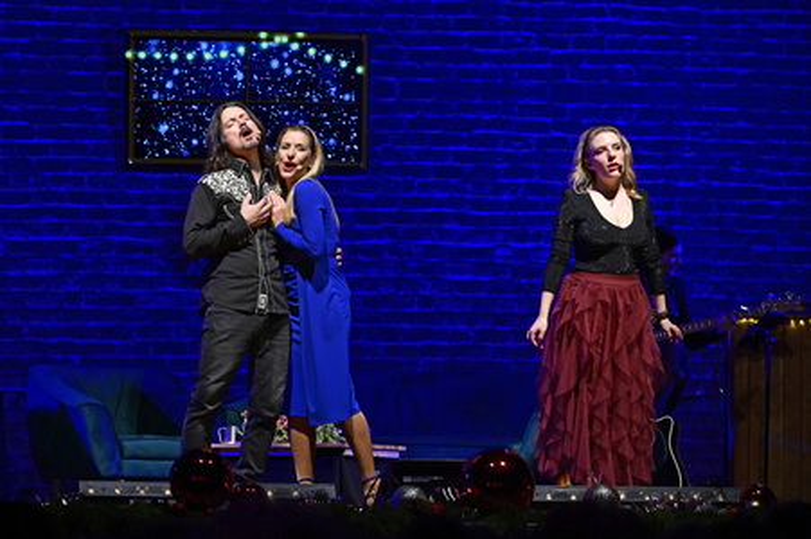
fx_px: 2746
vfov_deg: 11.2
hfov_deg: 16.8
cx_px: 406
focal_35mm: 122
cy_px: 270
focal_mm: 122
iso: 3200
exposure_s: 1/400
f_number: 5.6
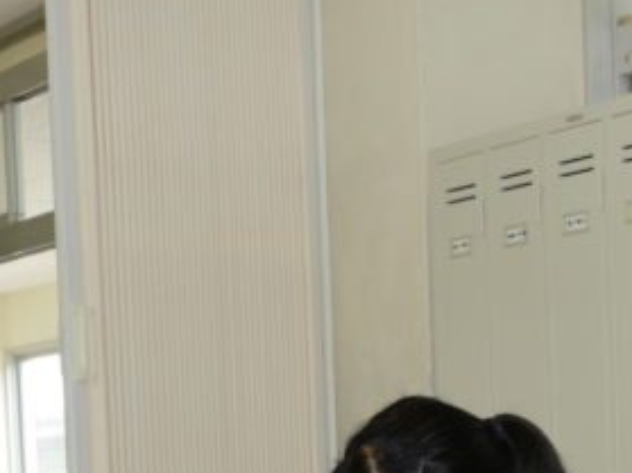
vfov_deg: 12.4
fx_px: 2062
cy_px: 714
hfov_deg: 17.2
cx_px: 544
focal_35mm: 113
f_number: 5.6
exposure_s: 1/60
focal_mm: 32
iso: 400
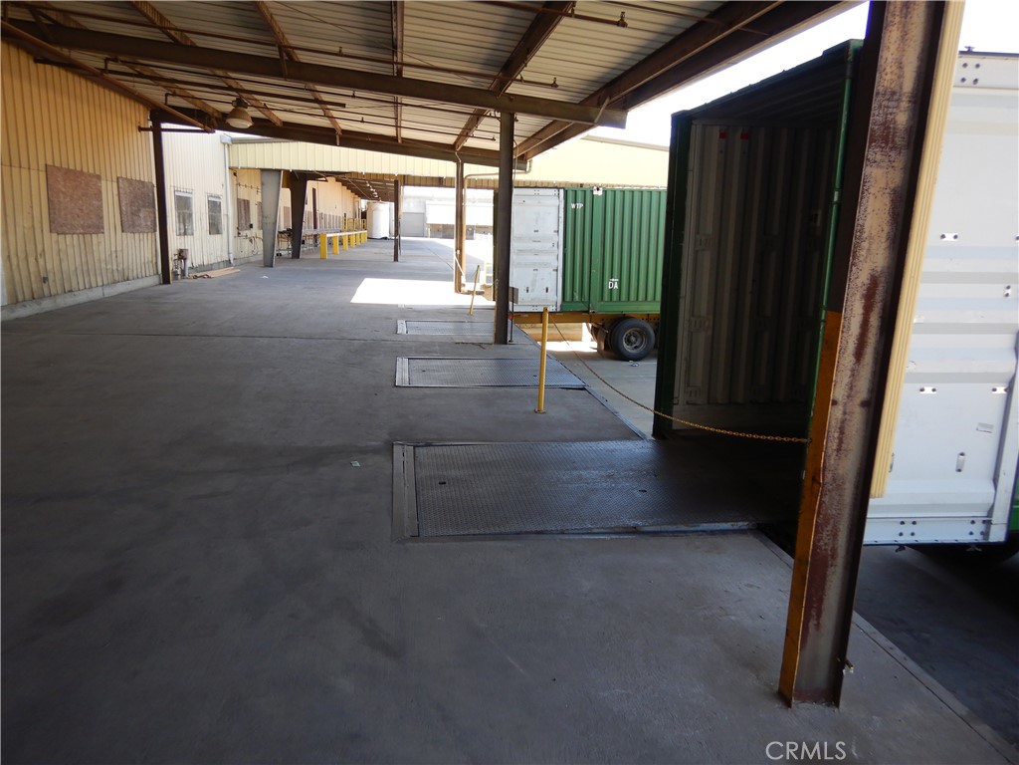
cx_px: 510
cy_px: 382
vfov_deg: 56.8
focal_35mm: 24
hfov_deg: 71.6
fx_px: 706
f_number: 2.8
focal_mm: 4.3
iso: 125
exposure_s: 1/200
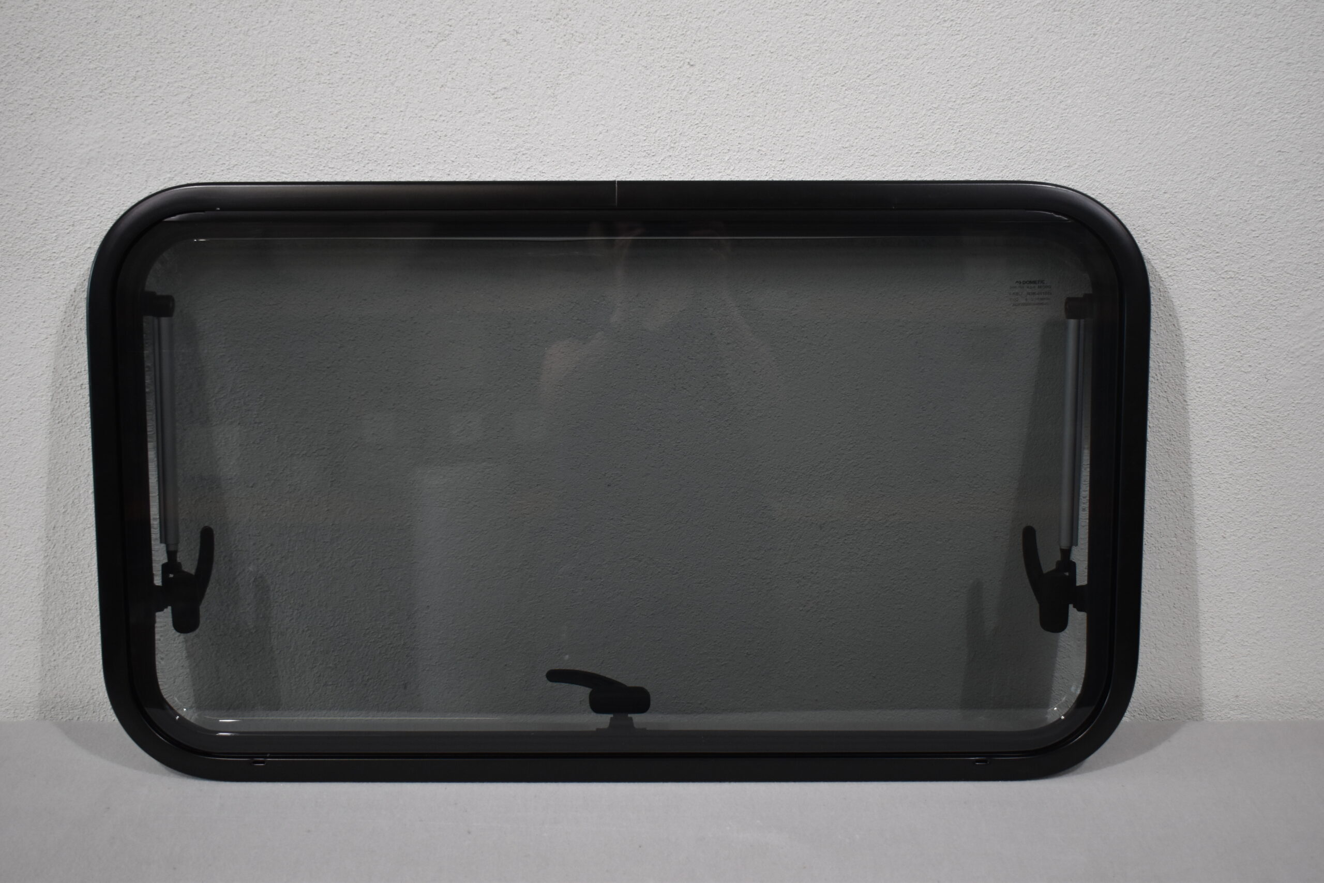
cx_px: 662
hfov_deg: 43.6
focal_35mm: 45
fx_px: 1655
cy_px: 442
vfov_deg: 29.9
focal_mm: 30
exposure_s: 1/250
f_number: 4.2
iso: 800
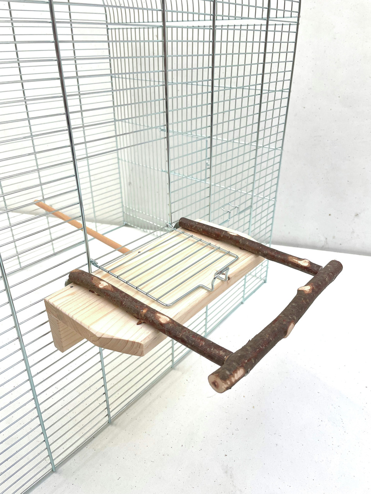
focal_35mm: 26
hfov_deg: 53.1
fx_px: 372
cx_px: 186
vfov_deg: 67.3
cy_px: 247
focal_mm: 4.2
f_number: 1.6
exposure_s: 1/121
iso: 50
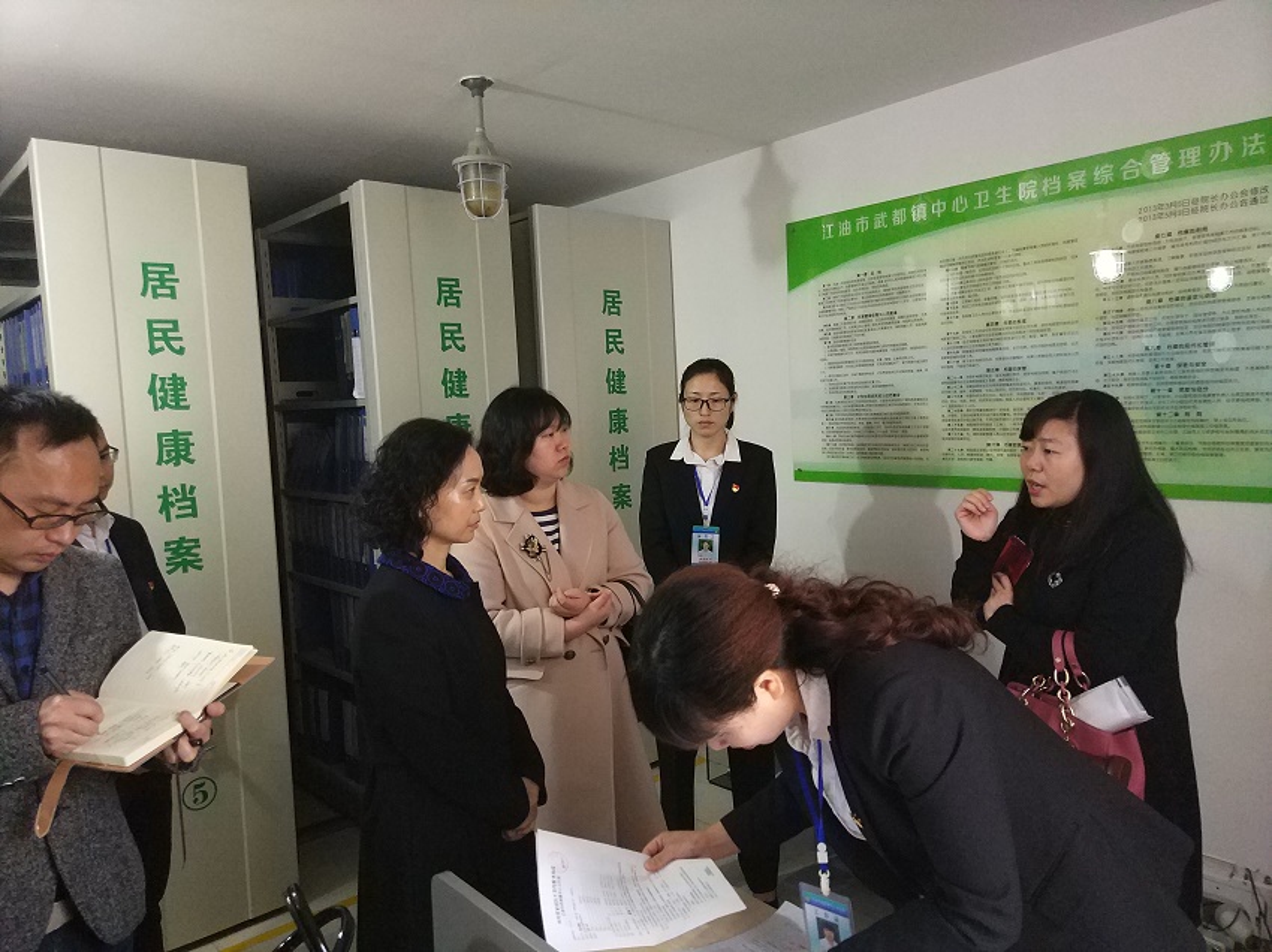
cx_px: 636
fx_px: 844
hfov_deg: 74.0
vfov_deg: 58.8
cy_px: 476
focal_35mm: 23
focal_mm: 4.06
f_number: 2
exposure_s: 1/25
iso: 1250
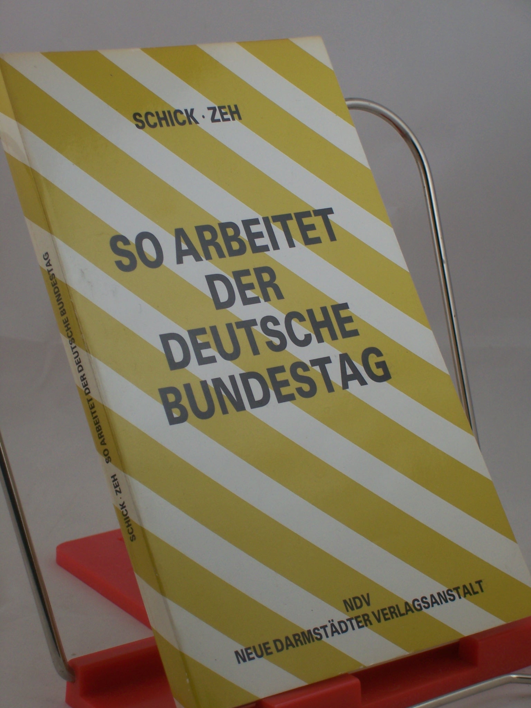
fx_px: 2086
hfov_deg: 14.5
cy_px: 354
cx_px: 266
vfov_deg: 19.3
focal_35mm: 102
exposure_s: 1/100
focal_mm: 16.8
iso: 80
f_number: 4.6
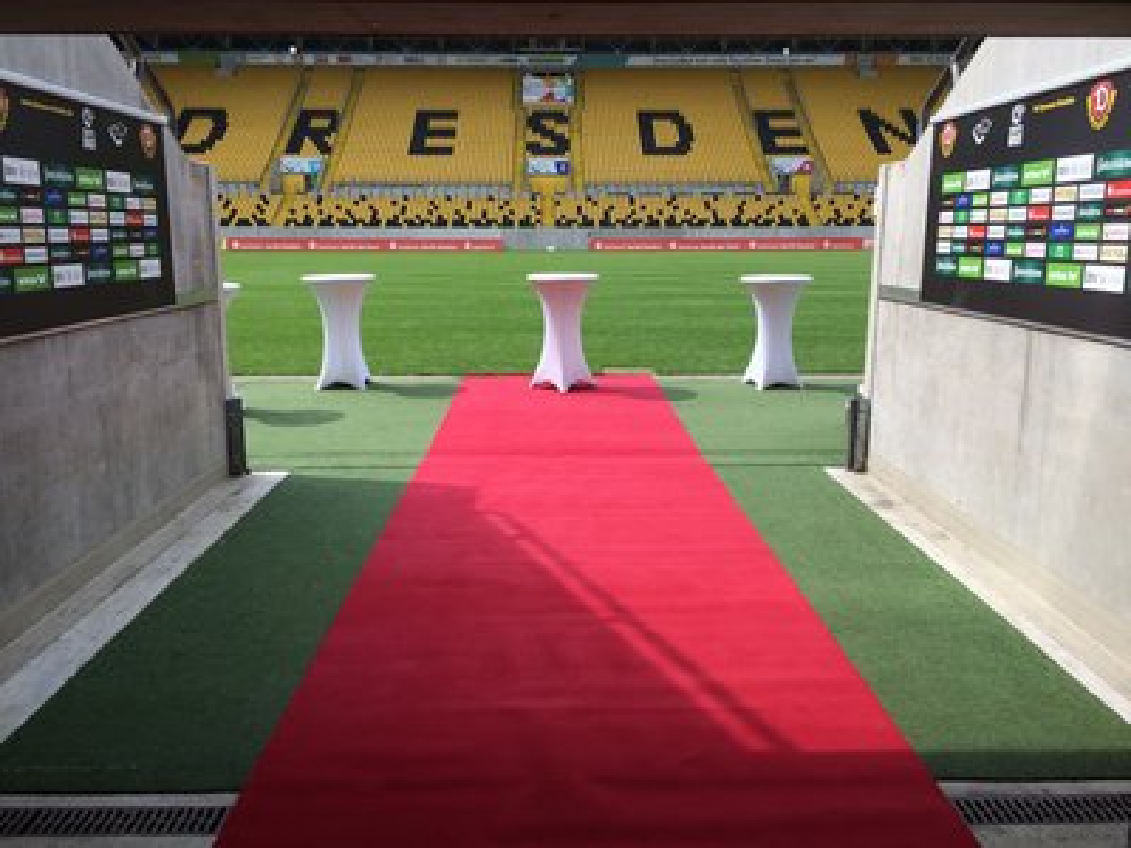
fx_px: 948
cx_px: 566
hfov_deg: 61.7
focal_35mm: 29
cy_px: 424
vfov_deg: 48.2
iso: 32
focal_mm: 4.15
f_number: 2.2
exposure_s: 1/760
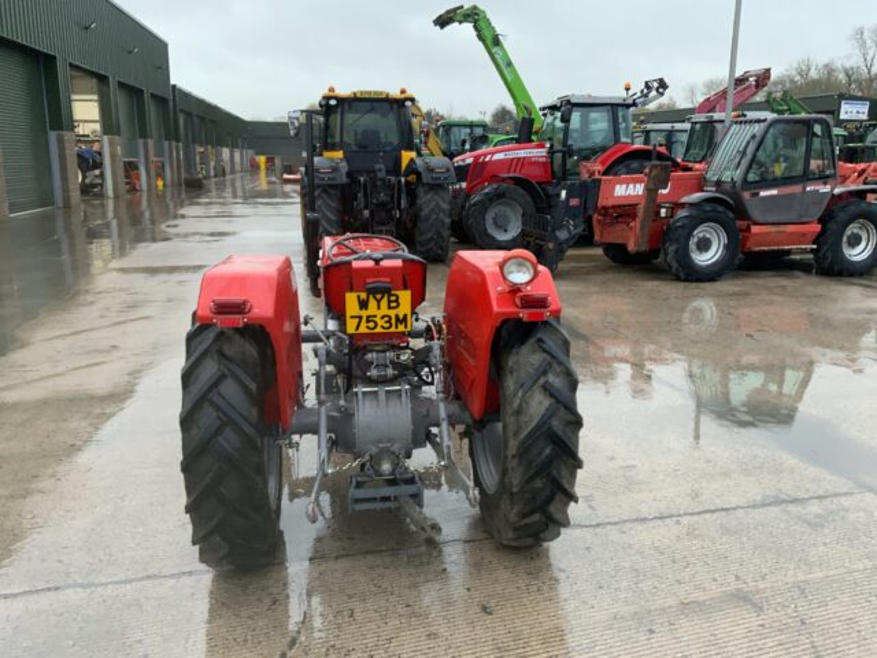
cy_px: 329
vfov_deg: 48.2
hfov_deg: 61.7
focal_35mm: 29
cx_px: 438
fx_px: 735
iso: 125
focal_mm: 3
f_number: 1.8
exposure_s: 1/60
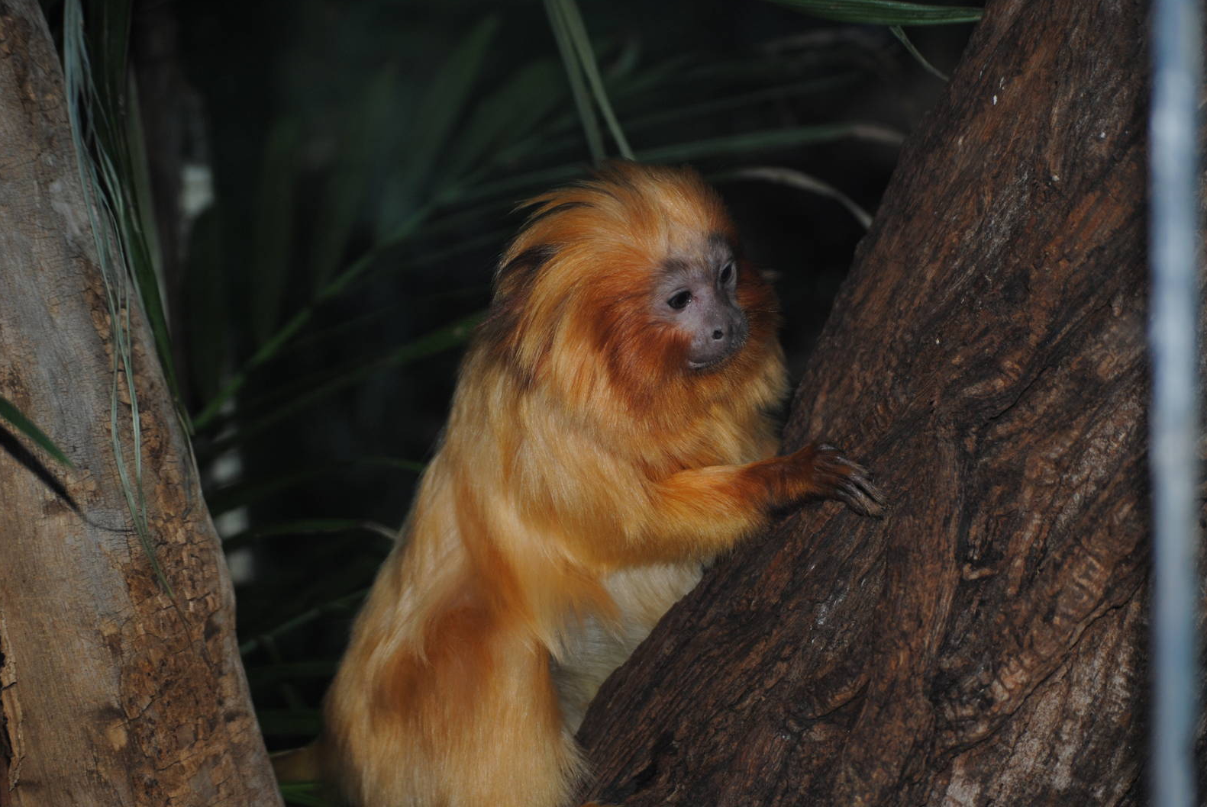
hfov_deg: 24.3
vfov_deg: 16.4
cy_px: 404
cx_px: 606
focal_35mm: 84
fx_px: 2803
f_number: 4
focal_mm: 55
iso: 200
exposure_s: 1/60
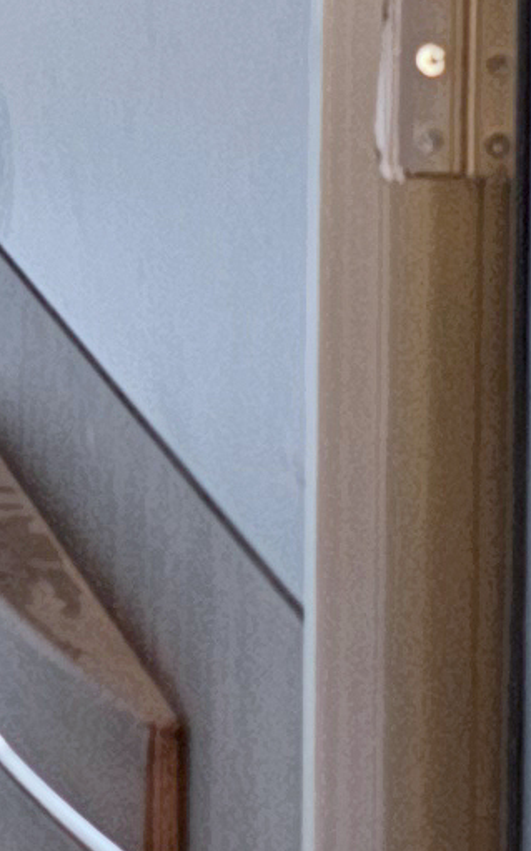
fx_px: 4426
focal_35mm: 191
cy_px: -488
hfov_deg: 6.3
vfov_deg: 10.5
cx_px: -1012
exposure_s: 1/142
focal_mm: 6.3
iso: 200
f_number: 1.7
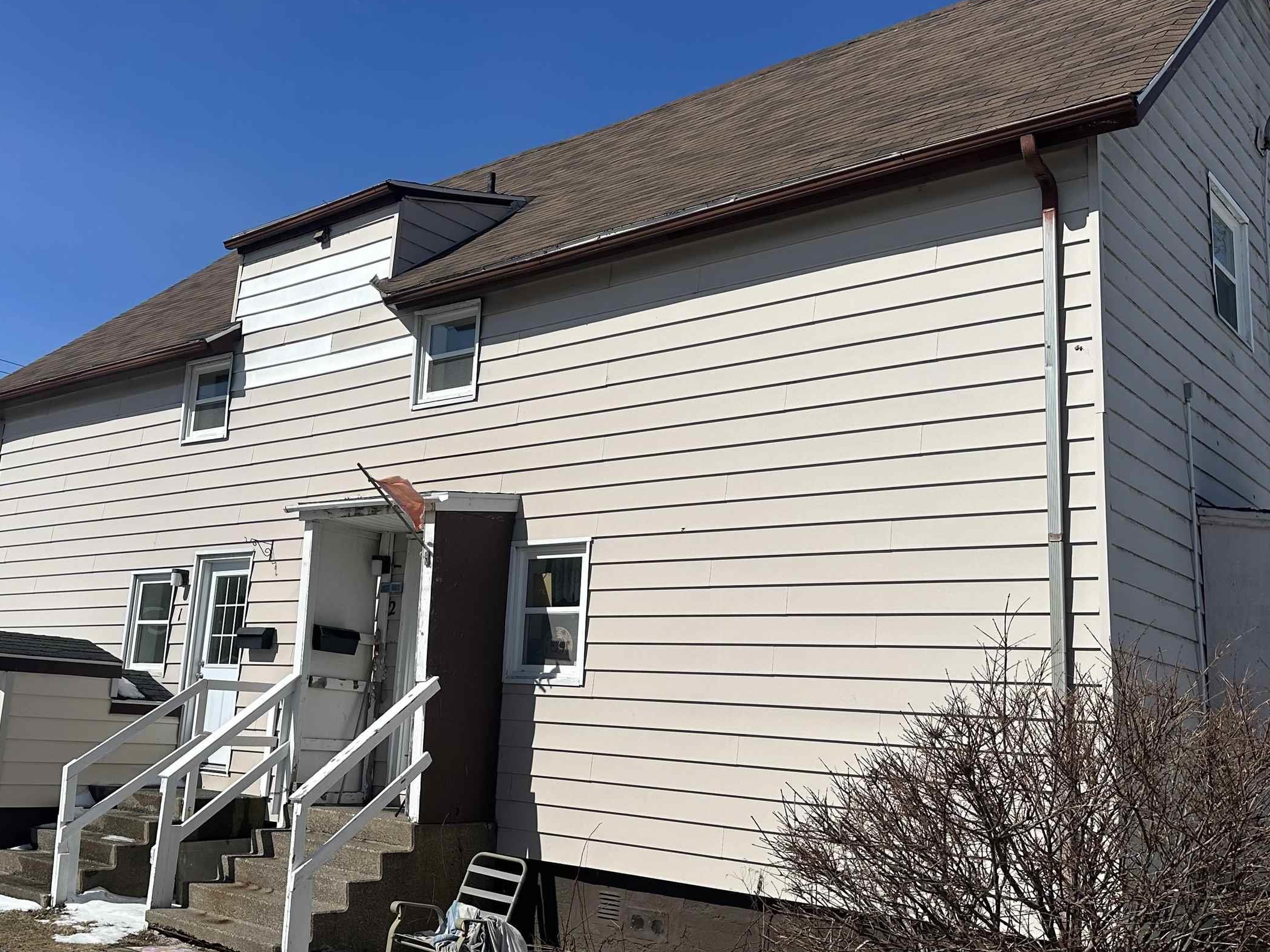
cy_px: 486
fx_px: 1284
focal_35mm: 35
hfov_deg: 52.4
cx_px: 541
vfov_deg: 40.7
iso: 80
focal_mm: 6.86
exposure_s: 1/12048
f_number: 1.78
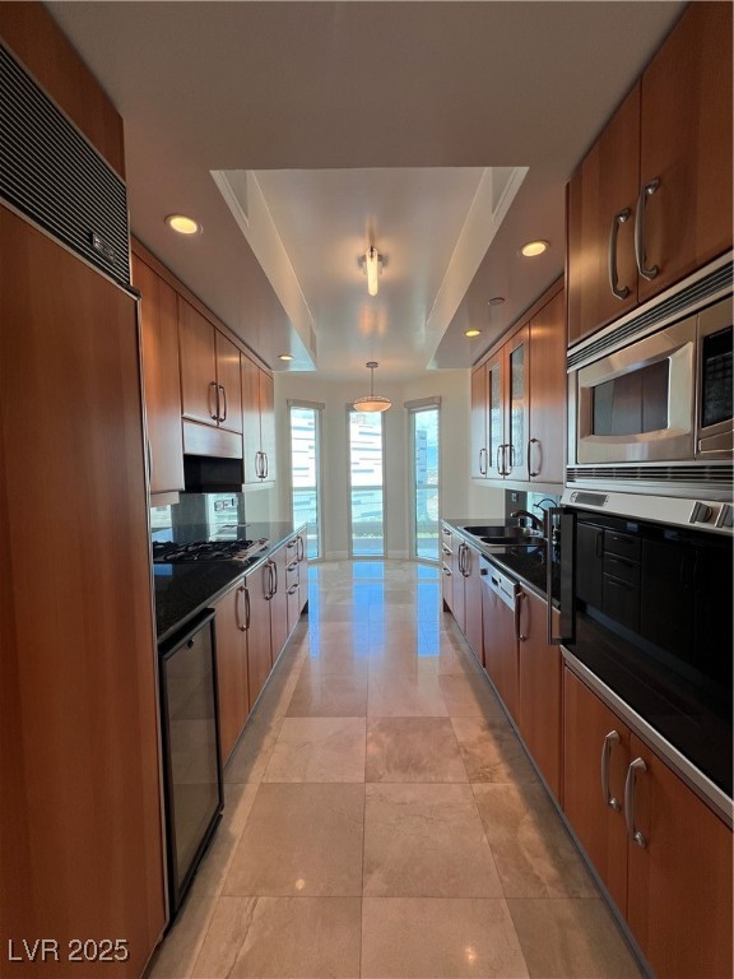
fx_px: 368
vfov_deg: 106.2
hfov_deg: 89.9
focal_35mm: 13
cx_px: 367
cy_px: 490
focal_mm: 1.57
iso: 32
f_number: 1.8
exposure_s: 1/149
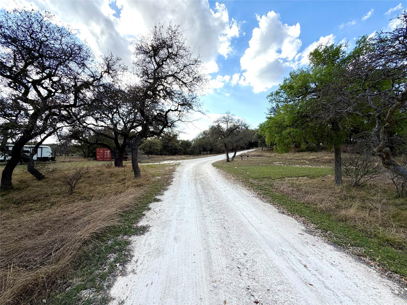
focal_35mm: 14
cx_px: 204
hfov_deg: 102.1
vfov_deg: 85.7
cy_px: 152
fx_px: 165
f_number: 2.2
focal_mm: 2.22
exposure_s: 1/876
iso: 25
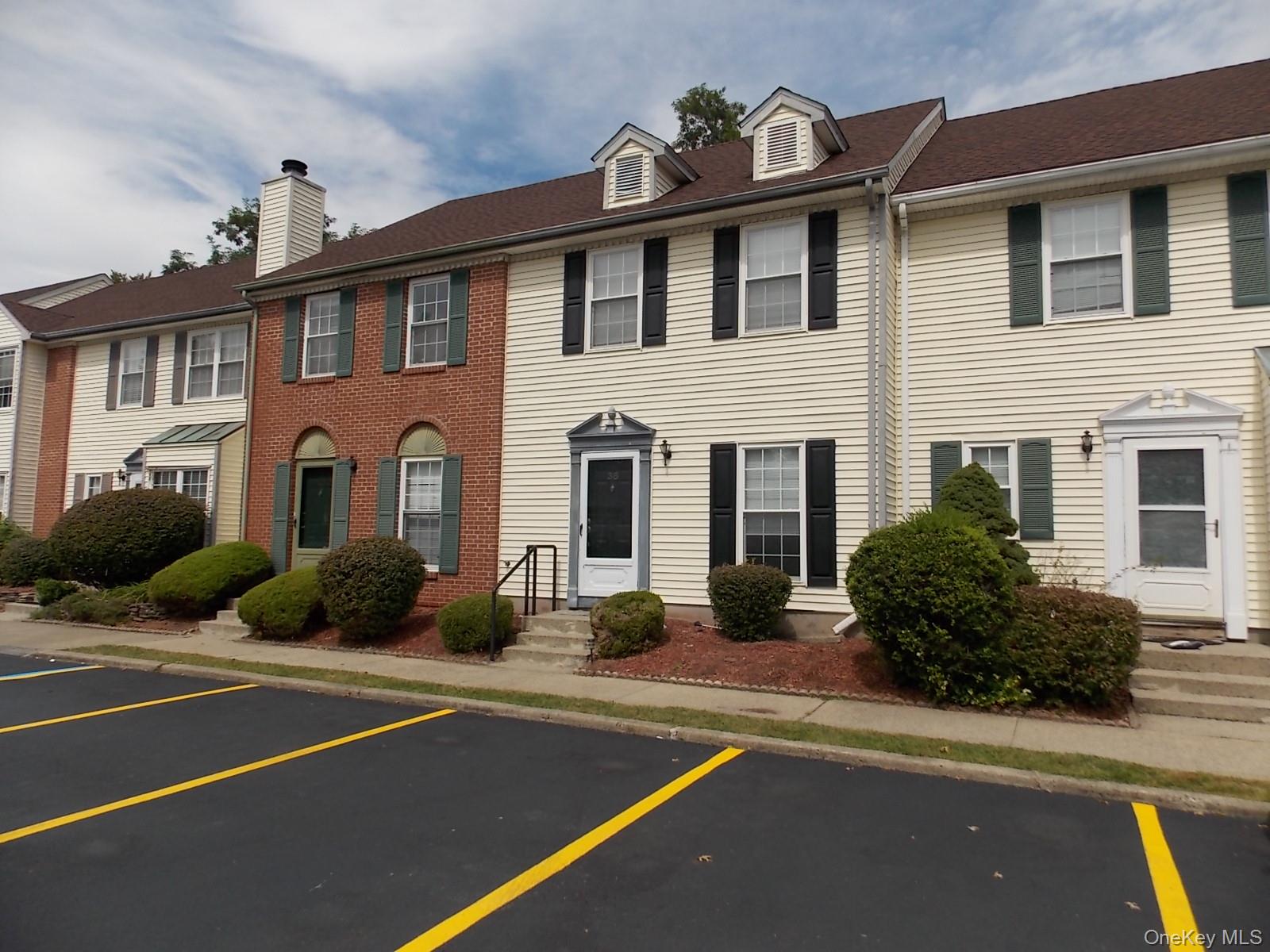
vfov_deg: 58.9
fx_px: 844
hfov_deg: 73.9
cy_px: 476
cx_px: 635
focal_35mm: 23
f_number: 9.9
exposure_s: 1/200
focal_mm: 4
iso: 80
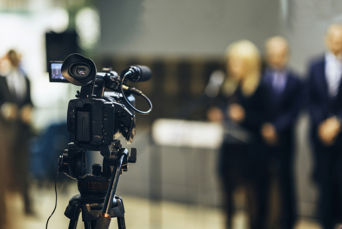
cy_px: 114
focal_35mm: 85
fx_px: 808
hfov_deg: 23.9
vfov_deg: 16.1
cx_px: 171
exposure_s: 1/200
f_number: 1.8
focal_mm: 85
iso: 400
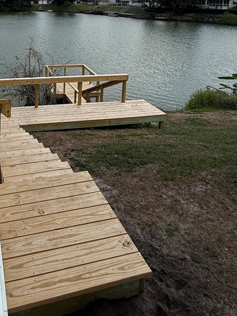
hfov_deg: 46.9
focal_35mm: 27
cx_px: 29
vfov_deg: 56.4
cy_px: 31
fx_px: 246
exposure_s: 1/4149
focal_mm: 2.22
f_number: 2.2
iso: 50
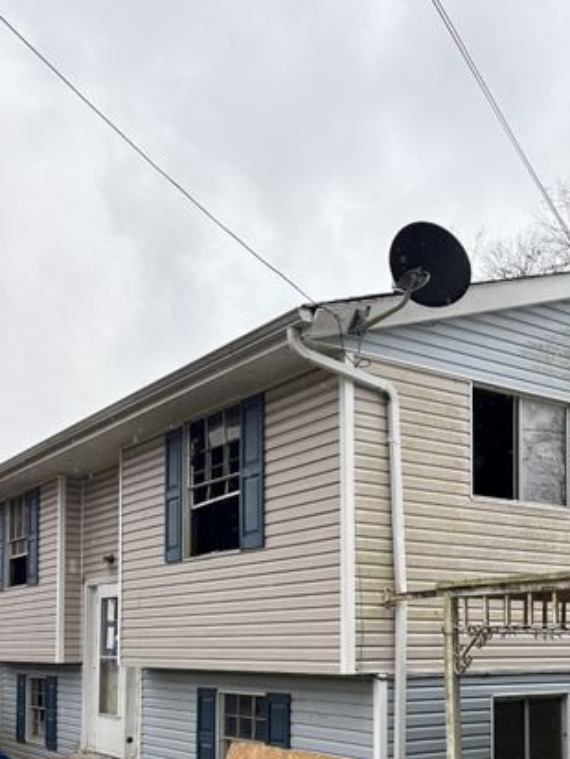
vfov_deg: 42.8
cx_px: 406
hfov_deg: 33.9
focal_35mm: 42
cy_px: 606
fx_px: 922
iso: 50
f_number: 1.6
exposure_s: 1/200
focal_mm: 5.96
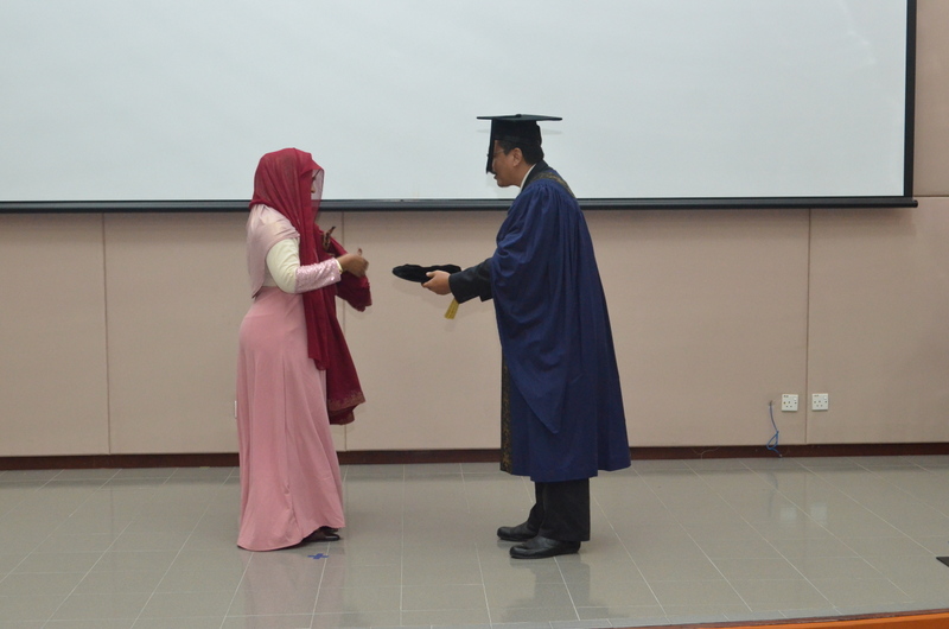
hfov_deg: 39.0
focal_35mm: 51
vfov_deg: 26.4
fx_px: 1342
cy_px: 314
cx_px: 474
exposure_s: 1/100
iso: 3200
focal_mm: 34
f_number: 5
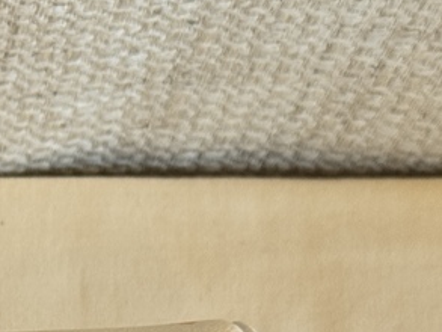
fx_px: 2108
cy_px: 545
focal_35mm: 165
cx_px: -267
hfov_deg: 11.4
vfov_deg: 8.7
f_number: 1.78
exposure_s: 1/50
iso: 80
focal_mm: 6.76
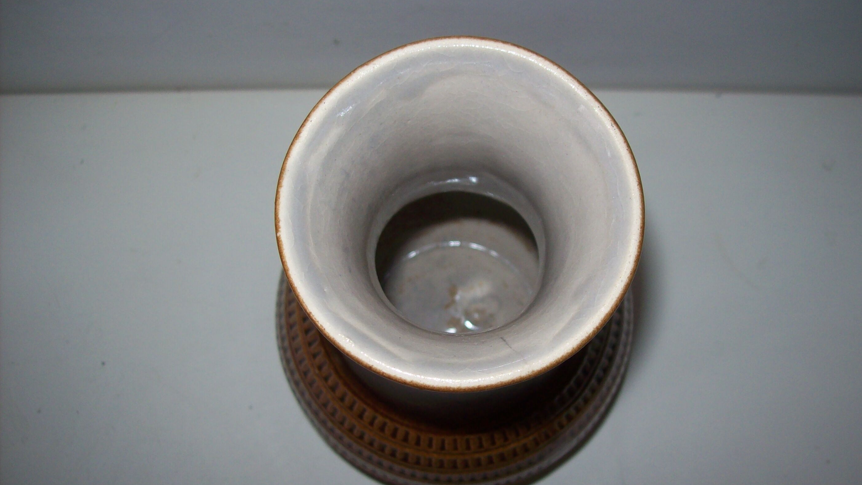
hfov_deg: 50.5
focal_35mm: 40
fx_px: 914
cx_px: 439
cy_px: 283
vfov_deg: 29.6
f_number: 2.7
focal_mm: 6
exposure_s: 1/64
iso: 80
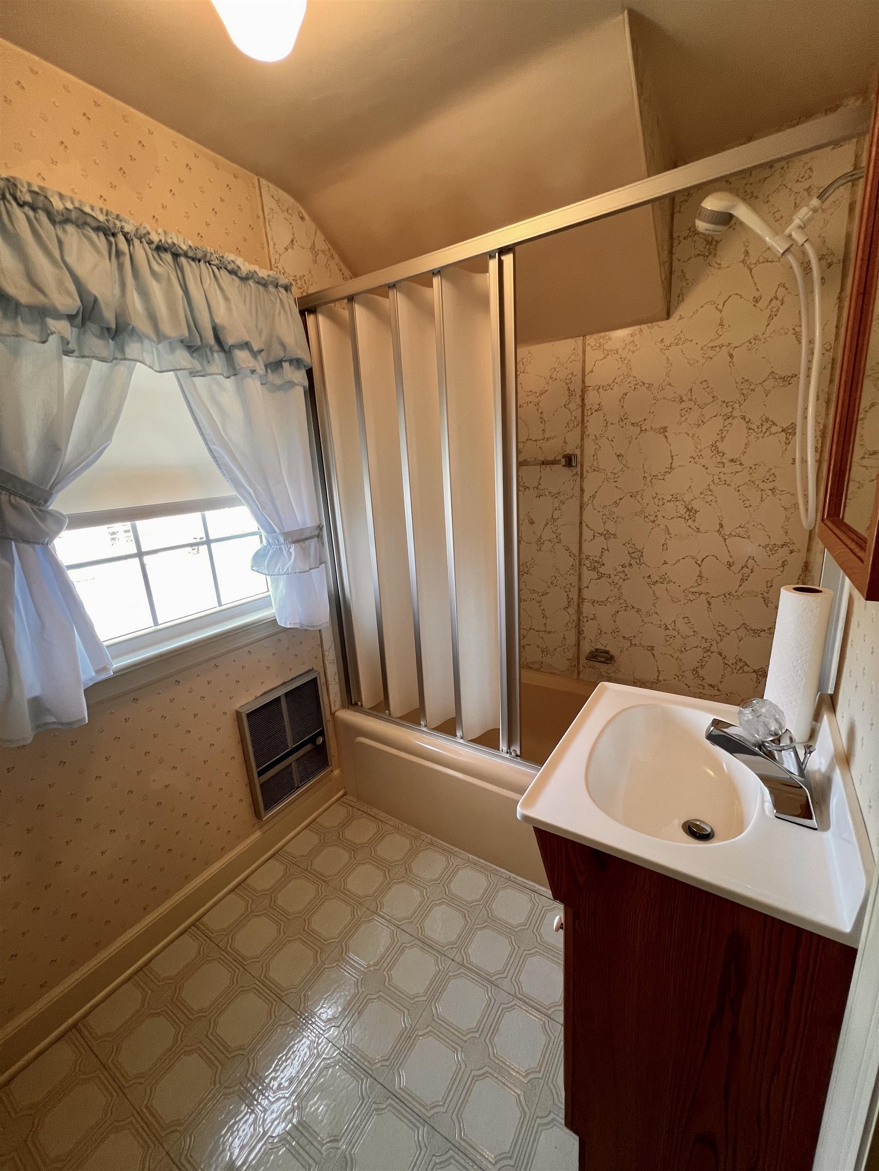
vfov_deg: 106.2
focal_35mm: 13
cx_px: 440
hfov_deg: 89.9
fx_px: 440
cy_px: 586
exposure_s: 1/60
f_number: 1.8
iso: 125
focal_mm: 1.57
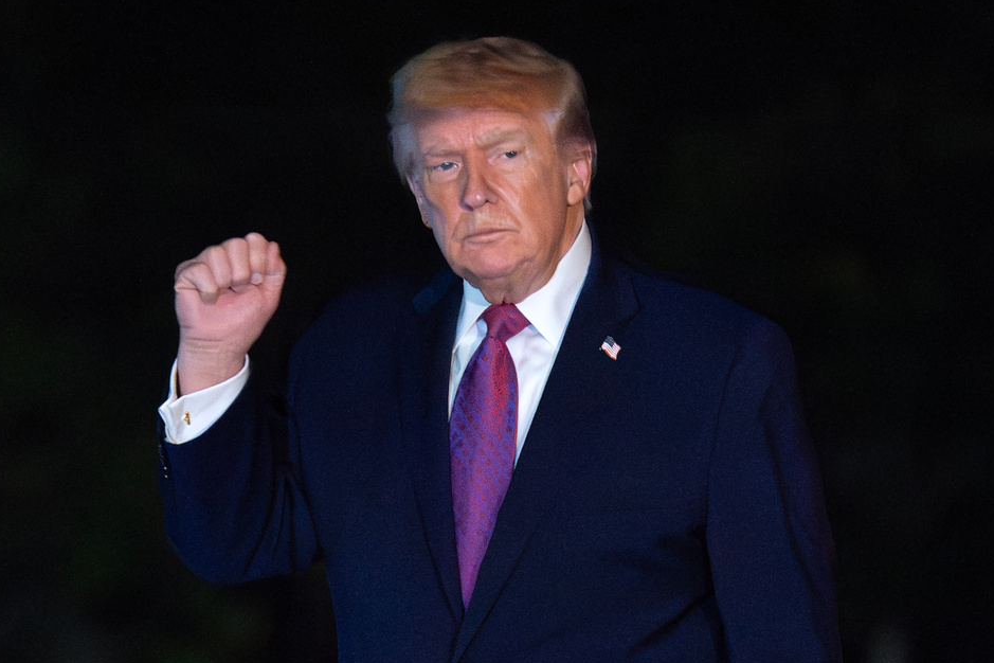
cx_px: 482
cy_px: 350
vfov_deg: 6.3
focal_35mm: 218
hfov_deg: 9.4
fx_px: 6019
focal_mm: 200
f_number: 3.5
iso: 10000
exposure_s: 1/200
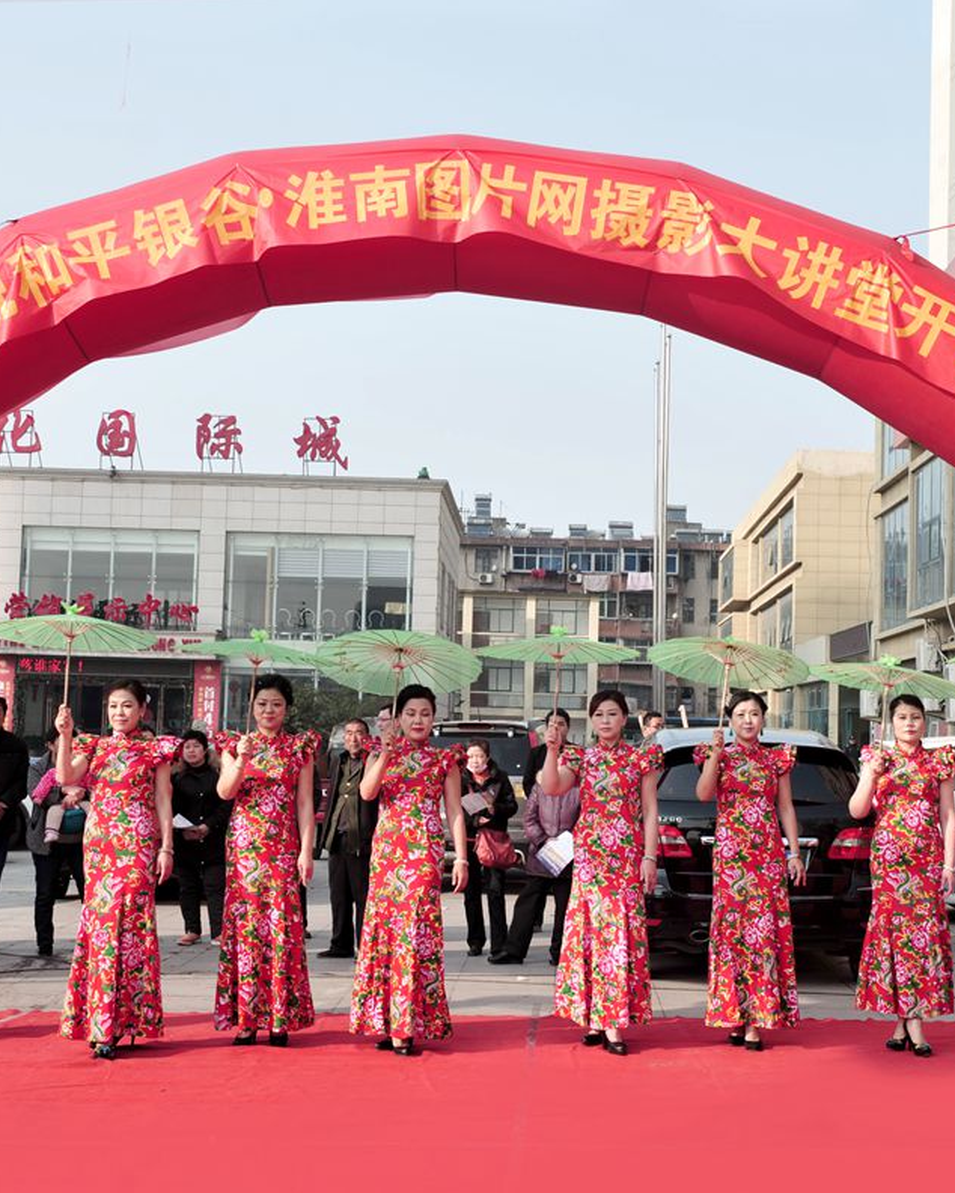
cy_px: 595
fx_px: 1907
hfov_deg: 28.1
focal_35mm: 54
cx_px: 532
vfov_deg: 34.7
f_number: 7.1
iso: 200
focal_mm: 38
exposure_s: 1/250
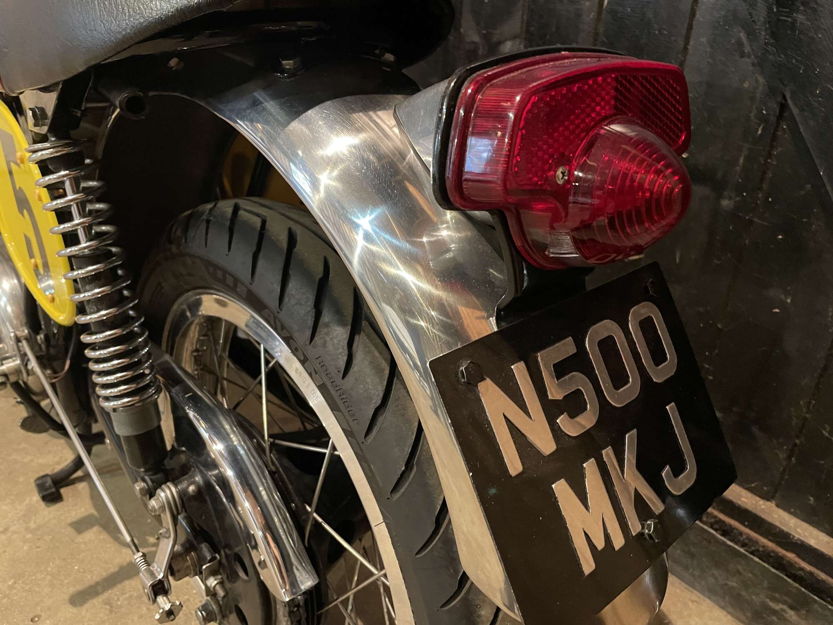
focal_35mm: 26
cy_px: 312
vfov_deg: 53.1
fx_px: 626
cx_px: 416
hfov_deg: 67.3
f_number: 1.6
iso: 640
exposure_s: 1/25
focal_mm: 4.2
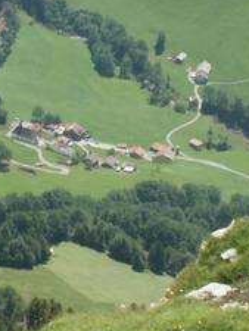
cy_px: 132
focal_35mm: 165
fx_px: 1581
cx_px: 78
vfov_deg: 12.0
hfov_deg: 9.0
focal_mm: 9.67
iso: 50
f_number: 8
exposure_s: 1/80
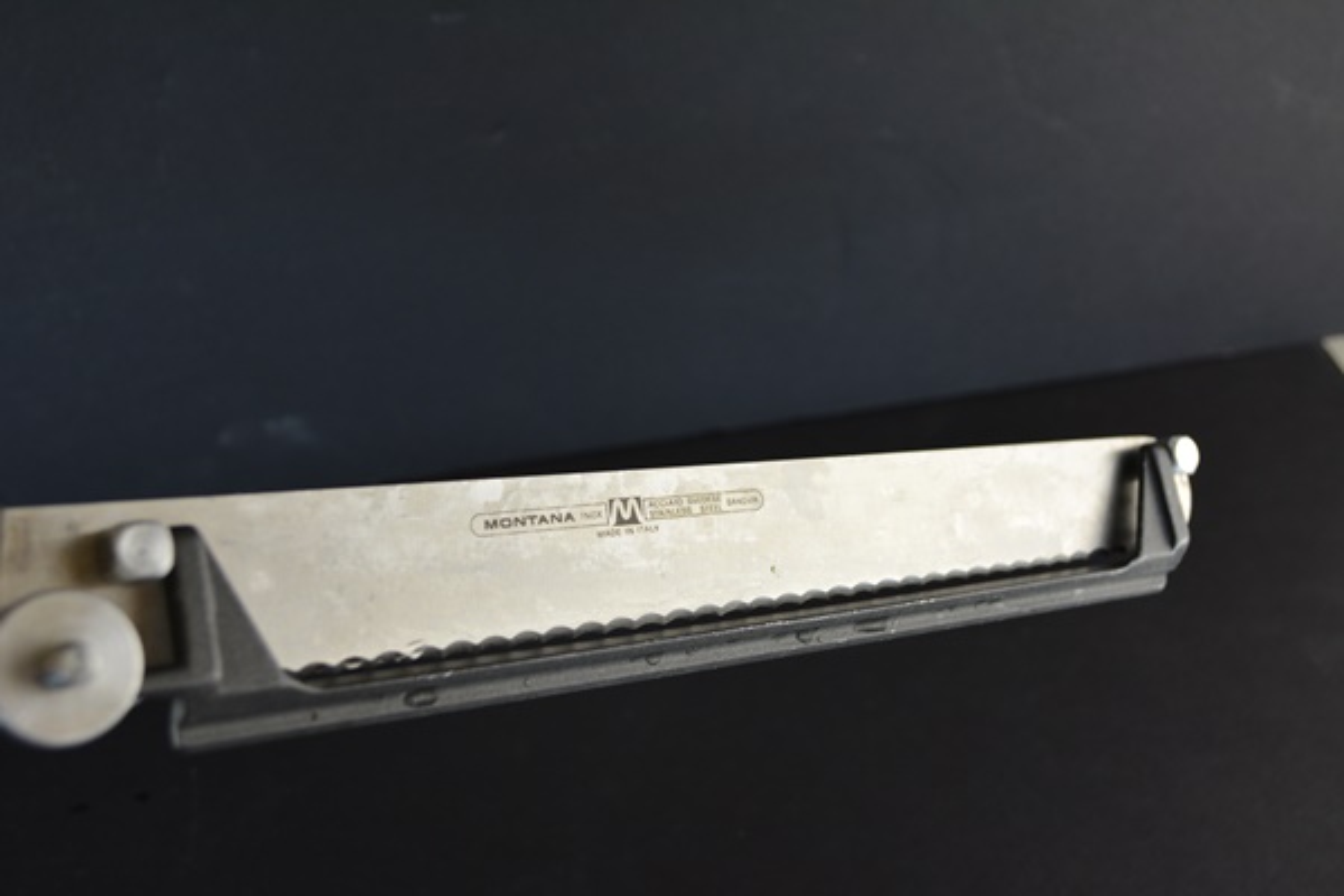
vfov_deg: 30.8
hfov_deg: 45.0
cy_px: 448
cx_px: 672
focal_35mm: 44
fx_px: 1624
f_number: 5.6
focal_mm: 29
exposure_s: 1/125
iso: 400
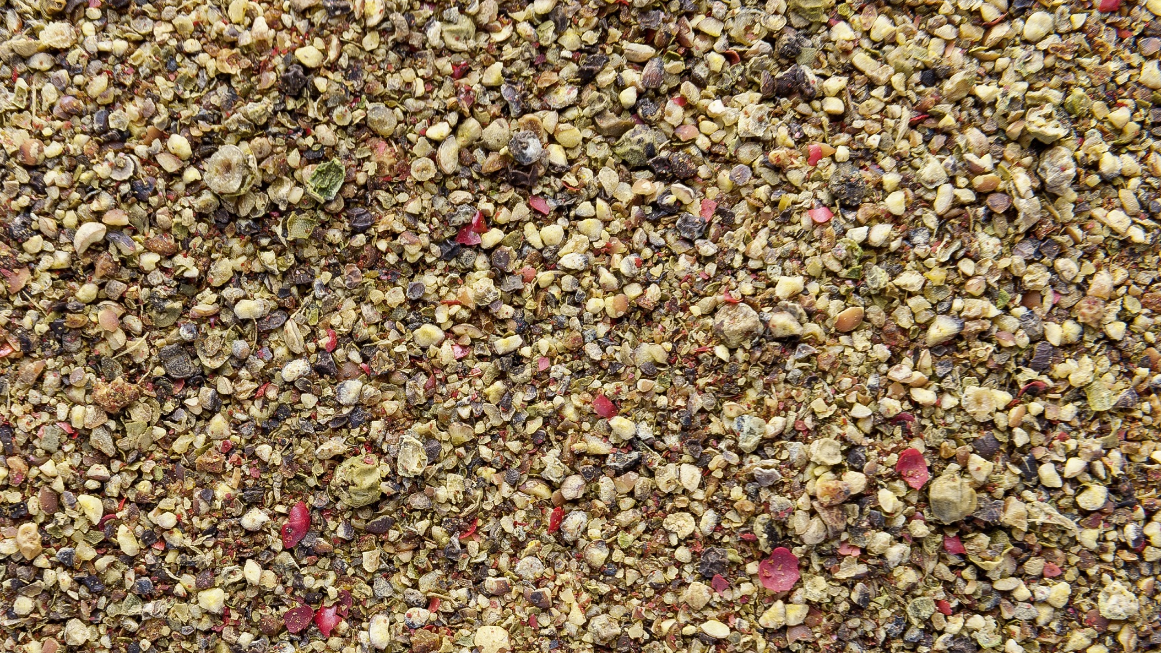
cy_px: 483
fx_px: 3109
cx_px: 390
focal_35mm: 101
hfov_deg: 21.1
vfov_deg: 12.0
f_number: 16
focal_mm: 70
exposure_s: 1/125
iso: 100
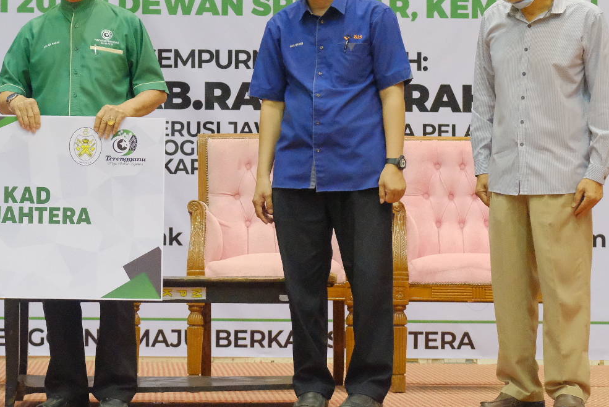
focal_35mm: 146
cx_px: 229
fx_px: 2470
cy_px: 77
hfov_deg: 14.0
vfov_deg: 9.4
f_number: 3.6
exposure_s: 1/160
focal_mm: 54.1
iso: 12800
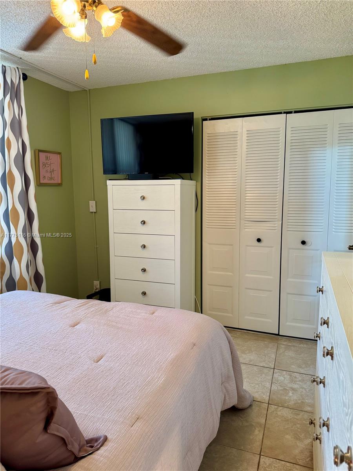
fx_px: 326
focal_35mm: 24
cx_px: 176
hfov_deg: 56.8
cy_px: 236
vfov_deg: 71.6
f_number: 1.78
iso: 160
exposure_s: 1/60
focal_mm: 6.76
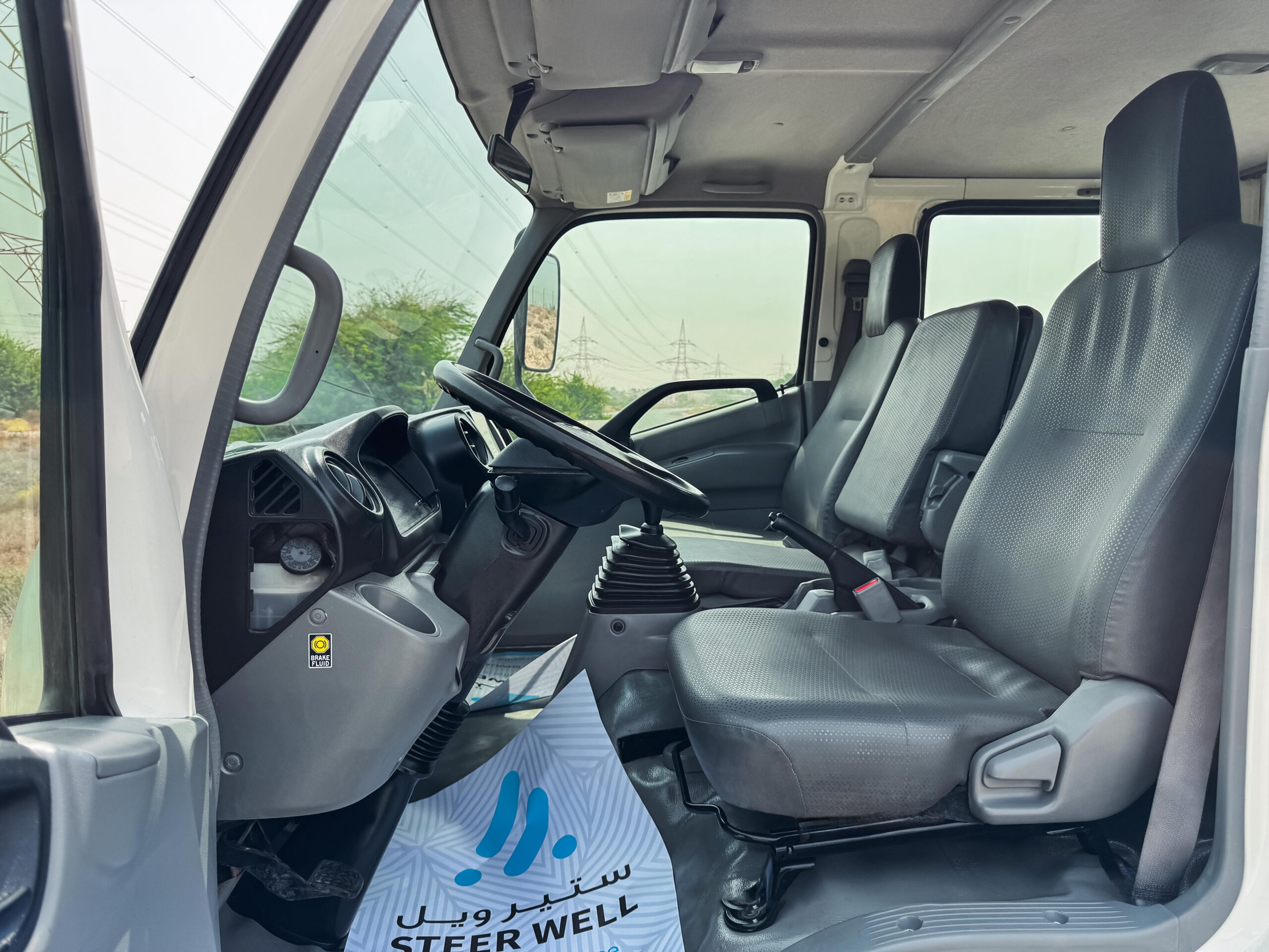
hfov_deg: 71.6
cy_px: 476
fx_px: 880
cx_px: 634
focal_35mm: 24
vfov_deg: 56.8
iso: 80
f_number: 1.8
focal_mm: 6.76
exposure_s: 1/1900
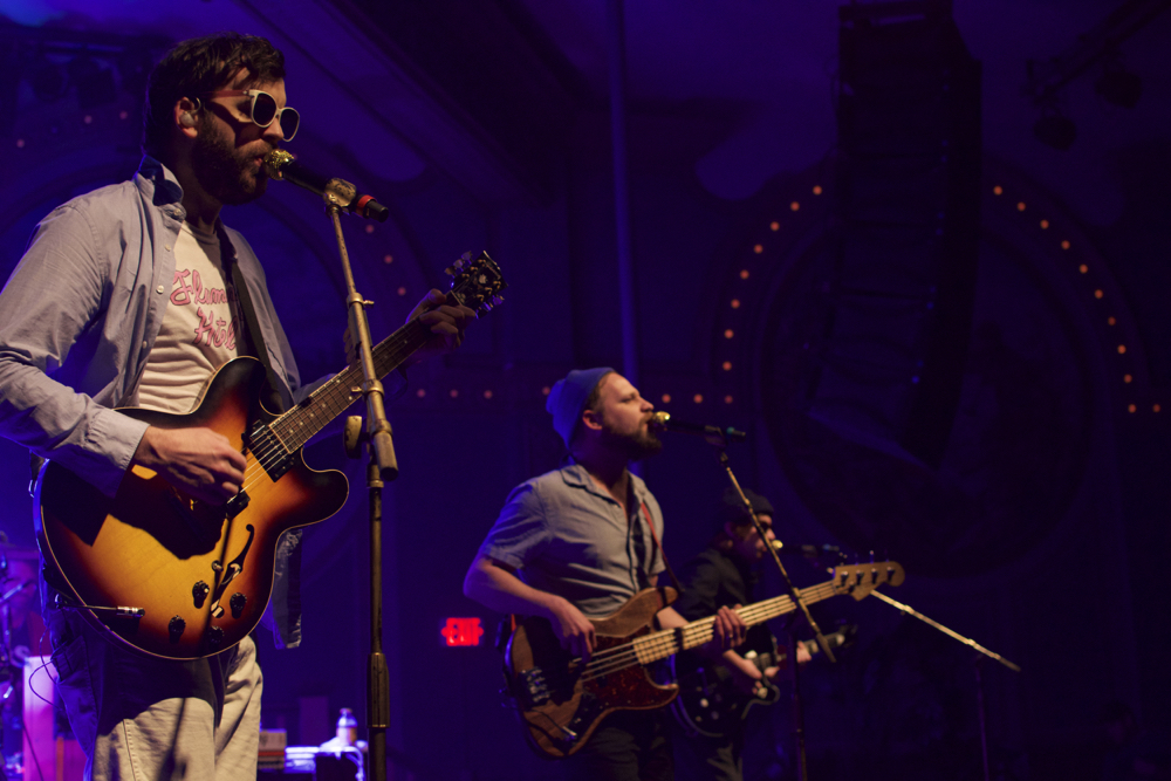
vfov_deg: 25.8
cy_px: 390
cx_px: 586
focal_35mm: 52
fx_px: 1708
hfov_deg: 37.8
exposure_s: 1/160
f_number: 2.8
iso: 1600
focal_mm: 35
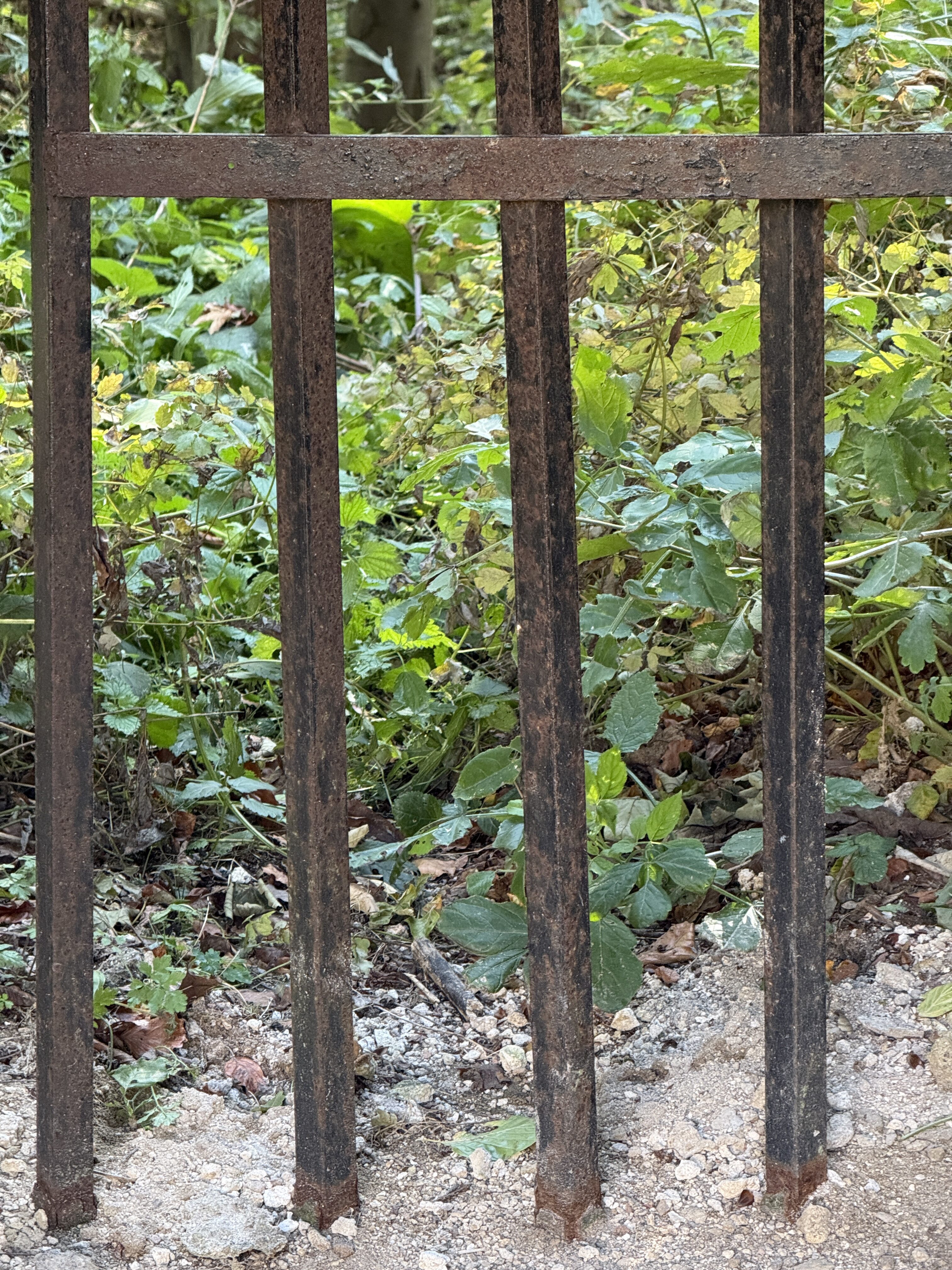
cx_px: 476
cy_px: 635
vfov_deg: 16.4
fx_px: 4400
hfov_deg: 12.3
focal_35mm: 120
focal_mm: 15.66
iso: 320
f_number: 2.8
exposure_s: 1/60
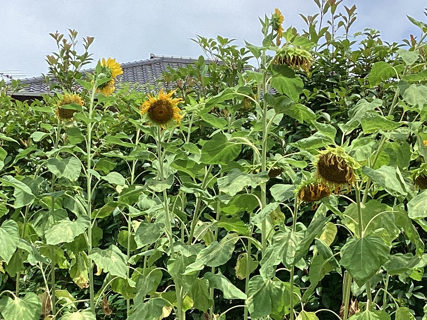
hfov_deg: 22.7
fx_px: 1061
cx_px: 156
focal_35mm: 86
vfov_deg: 17.0
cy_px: 270
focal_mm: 3.3
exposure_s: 1/1045
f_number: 2.4
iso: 25
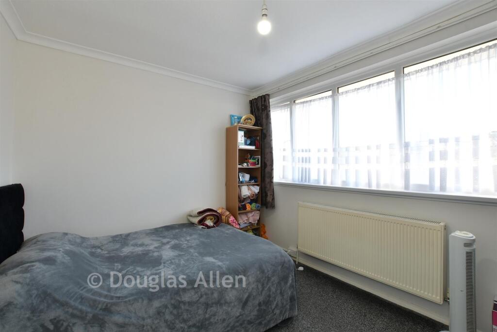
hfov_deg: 100.4
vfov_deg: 77.3
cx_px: 248
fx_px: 207
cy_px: 166
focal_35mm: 15
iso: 125
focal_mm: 10
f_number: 8
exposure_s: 1/8
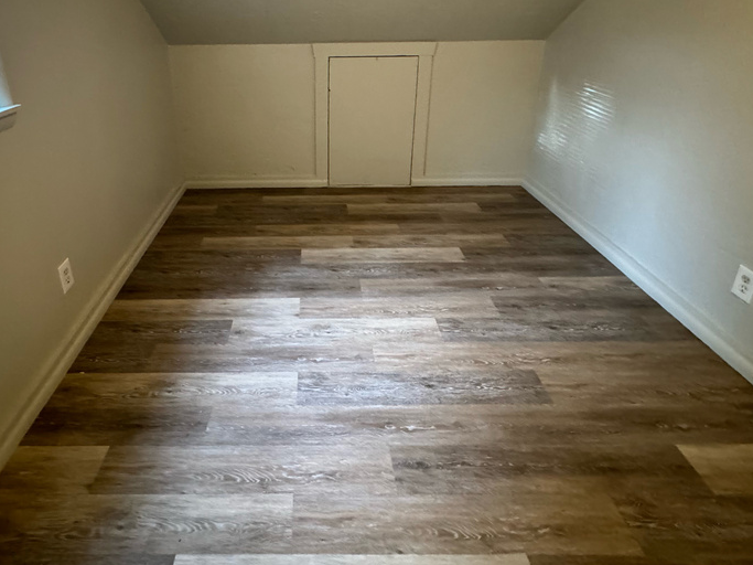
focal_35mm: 21
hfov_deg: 78.2
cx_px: 308
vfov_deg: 60.6
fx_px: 457
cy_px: 154
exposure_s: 1/40
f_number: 2.2
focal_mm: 2.22
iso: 1000
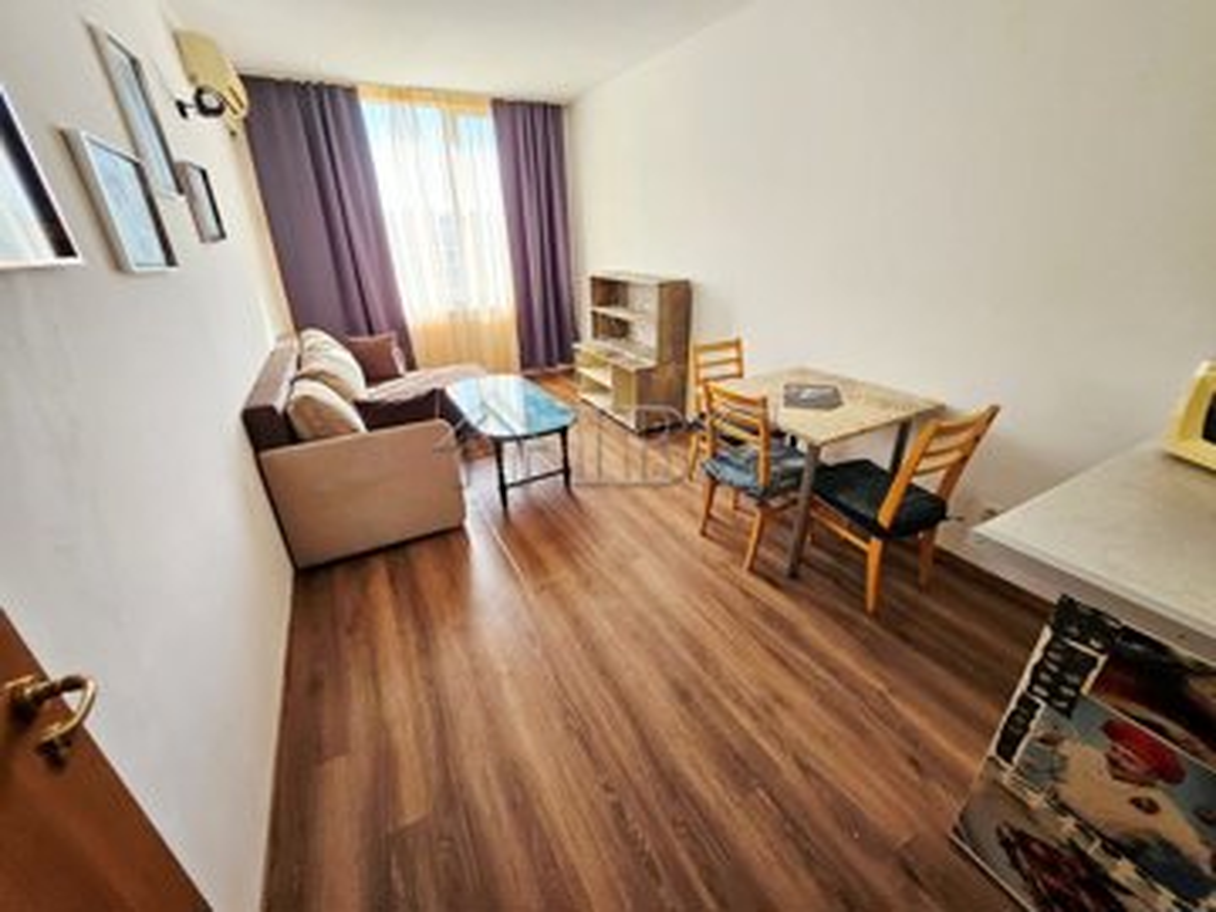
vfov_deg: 89.9
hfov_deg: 106.2
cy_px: 456
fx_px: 457
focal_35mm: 13
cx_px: 608
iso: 80
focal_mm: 1.7
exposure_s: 1/50
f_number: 2.2
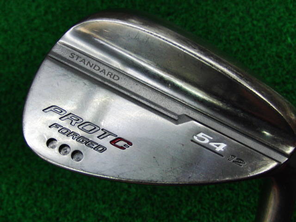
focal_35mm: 37
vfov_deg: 38.7
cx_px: 148
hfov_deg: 50.1
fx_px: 316
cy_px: 111
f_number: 3.6
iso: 200
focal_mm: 6.42
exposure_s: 1/80
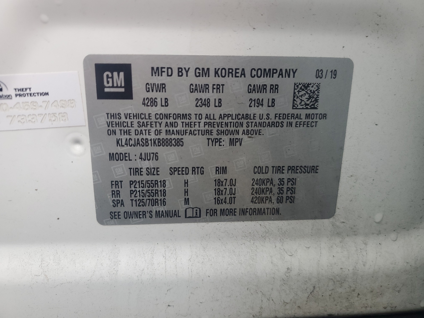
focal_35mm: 26
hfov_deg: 67.3
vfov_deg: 53.1
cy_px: 159
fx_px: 318
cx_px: 212
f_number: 1.5
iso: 59
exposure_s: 1/120
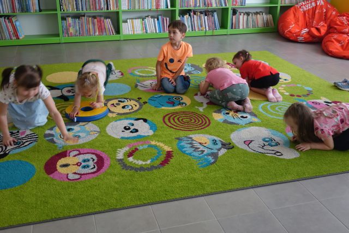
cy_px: 116
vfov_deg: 32.6
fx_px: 398
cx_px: 174
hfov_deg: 47.4
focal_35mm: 41
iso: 400
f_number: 2.8
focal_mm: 15.13
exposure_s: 1/50
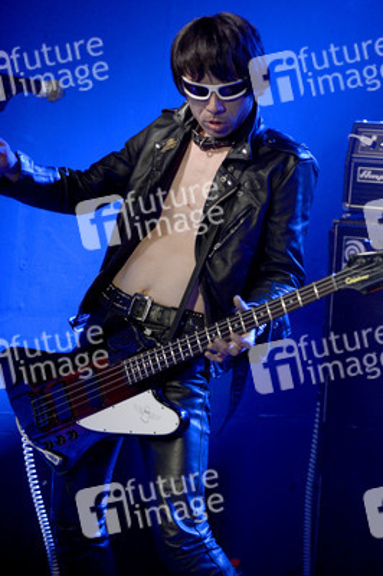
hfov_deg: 13.9
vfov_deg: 20.8
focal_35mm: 98
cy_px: 288
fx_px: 1567
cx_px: 192
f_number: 2.8
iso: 2500
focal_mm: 98
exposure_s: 1/200
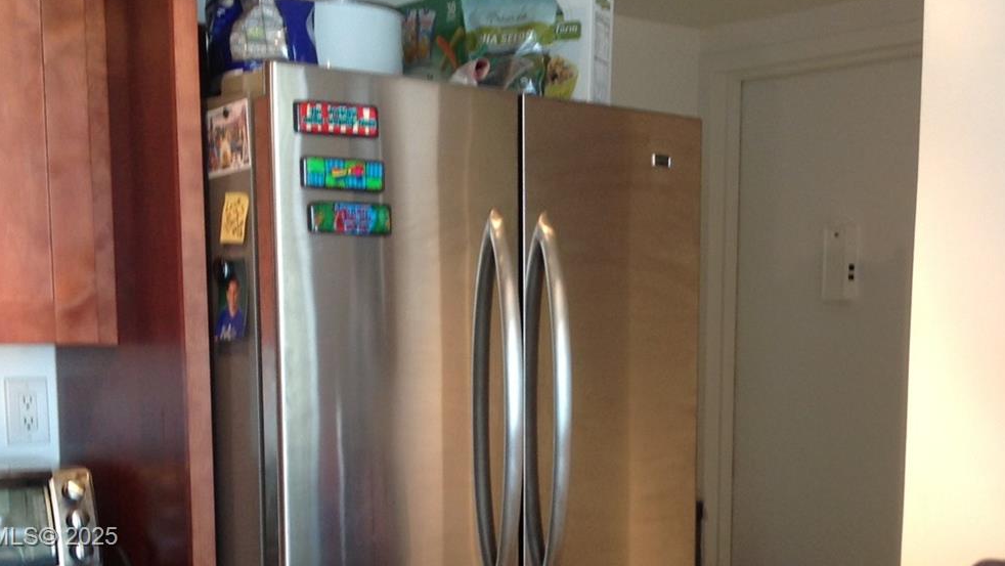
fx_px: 1653
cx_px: 618
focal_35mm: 62
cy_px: 538
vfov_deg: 19.0
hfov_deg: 33.7
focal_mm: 4.28
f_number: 2.4
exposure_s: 1/15
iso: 64
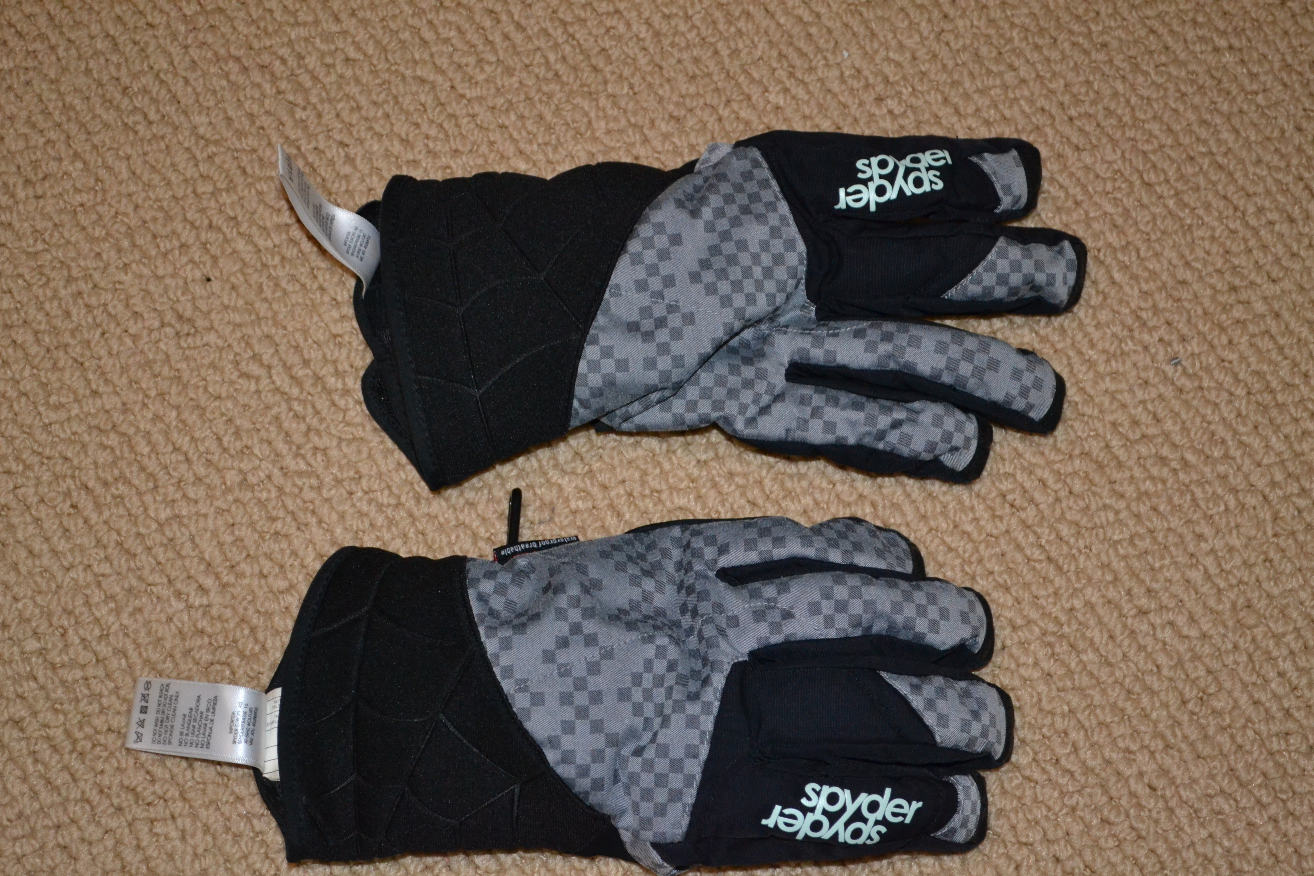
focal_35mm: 68
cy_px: 438
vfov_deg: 20.2
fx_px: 2464
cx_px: 657
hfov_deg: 29.9
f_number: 5.3
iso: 2200
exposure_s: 1/60
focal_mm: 45
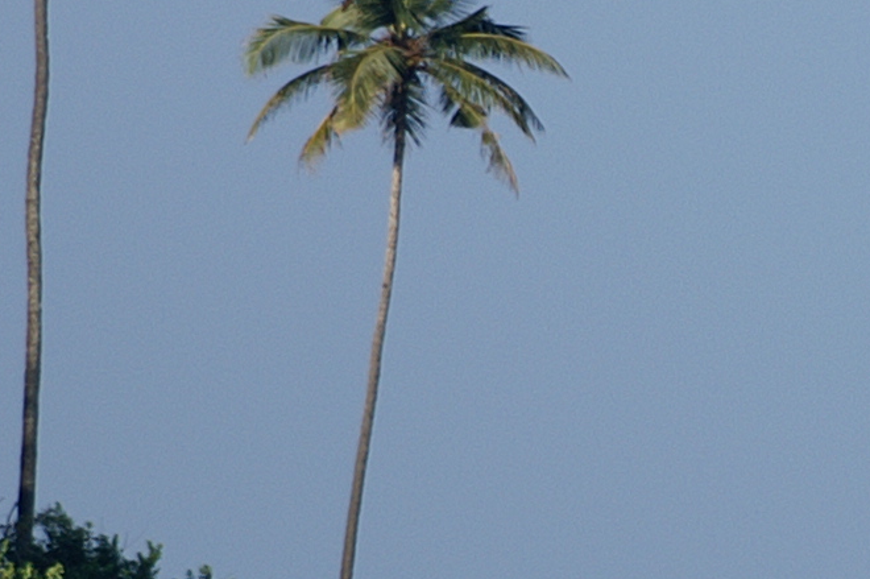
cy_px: 371
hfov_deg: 1.9
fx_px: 26418
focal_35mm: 1094
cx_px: 1035
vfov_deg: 1.3
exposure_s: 1/1000
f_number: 5.6
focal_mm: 160
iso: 100
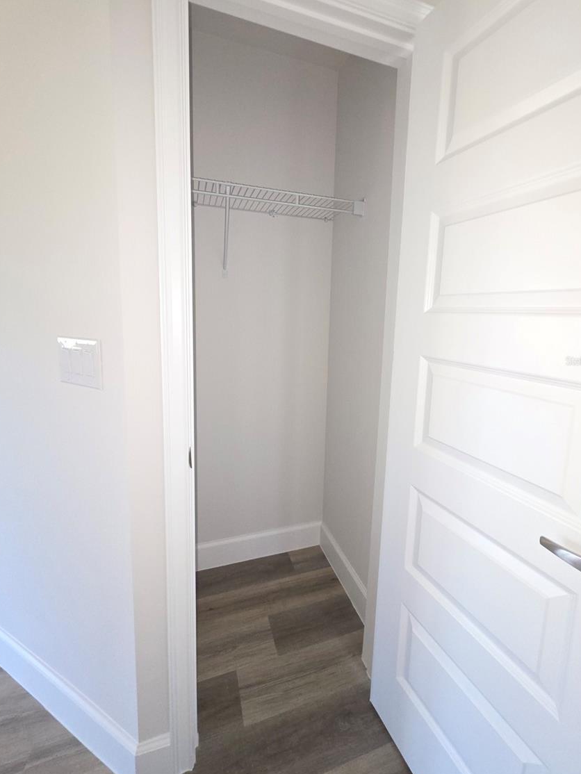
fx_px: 313
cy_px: 361
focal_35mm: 14
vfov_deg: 101.9
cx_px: 302
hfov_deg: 85.7
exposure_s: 1/60
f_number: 1.9
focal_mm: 2.2
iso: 250
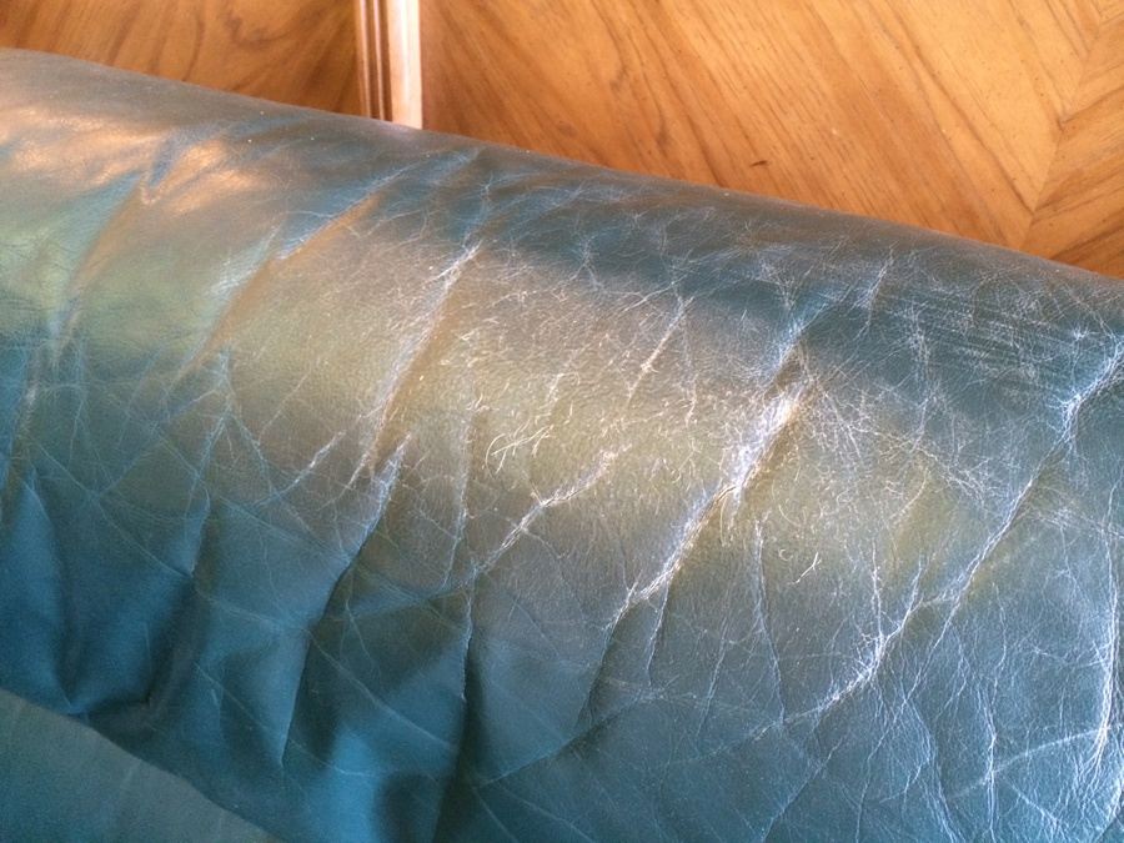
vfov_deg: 46.8
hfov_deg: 60.0
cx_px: 562
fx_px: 974
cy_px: 422
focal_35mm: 30
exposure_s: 1/20
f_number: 2.2
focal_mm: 4.12
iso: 320
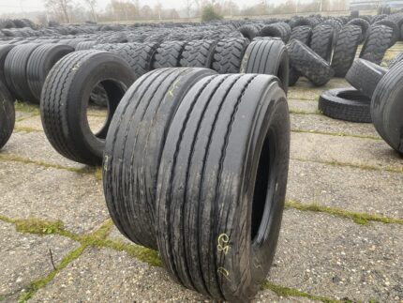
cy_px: 152
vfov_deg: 53.1
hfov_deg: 67.3
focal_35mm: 26
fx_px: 303
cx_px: 202
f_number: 1.8
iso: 100
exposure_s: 1/122
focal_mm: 4.25
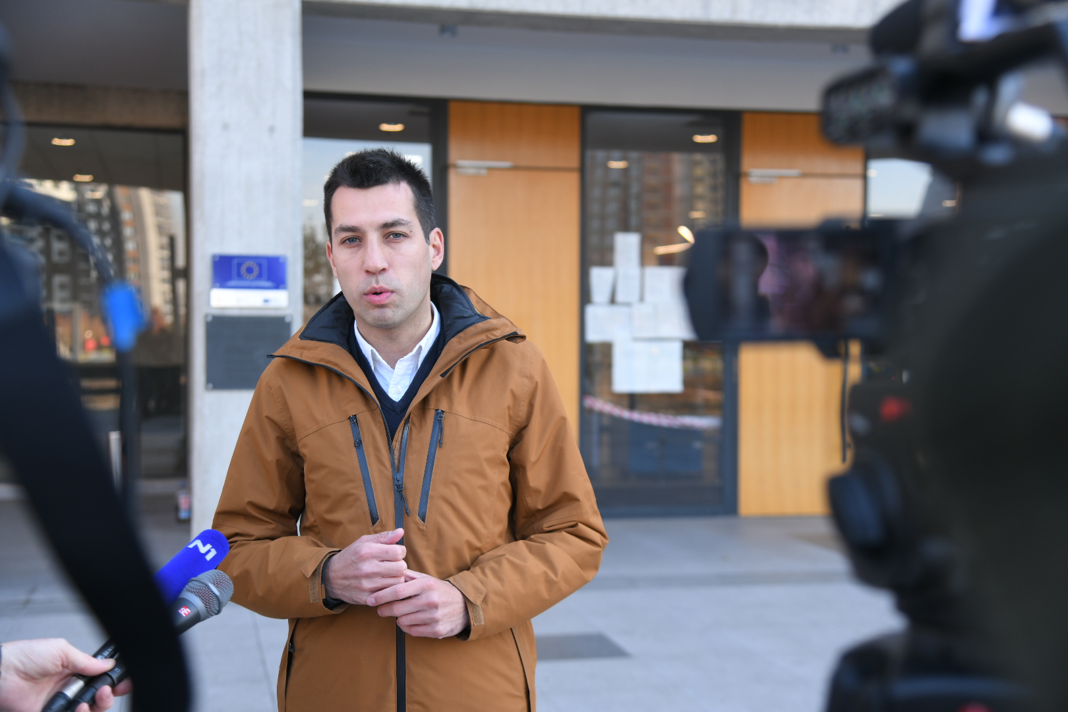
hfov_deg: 38.2
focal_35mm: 52
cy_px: 356
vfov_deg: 26.0
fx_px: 1543
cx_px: 534
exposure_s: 1/320
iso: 400
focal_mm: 52
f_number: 4
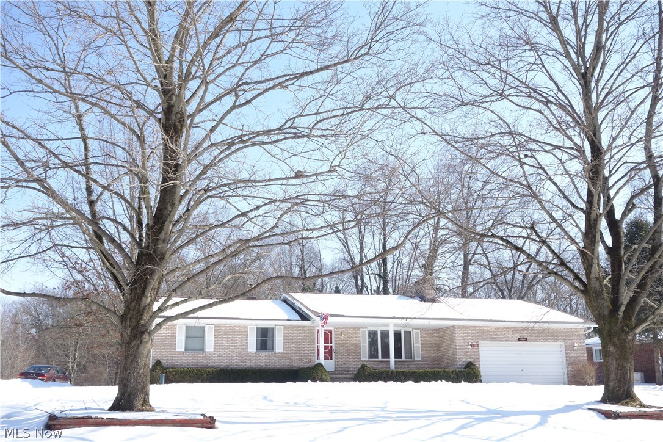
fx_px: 681
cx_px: 332
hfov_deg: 51.9
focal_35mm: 37
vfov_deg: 35.9
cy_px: 221
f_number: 5.6
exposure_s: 1/250
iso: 125
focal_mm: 13.58
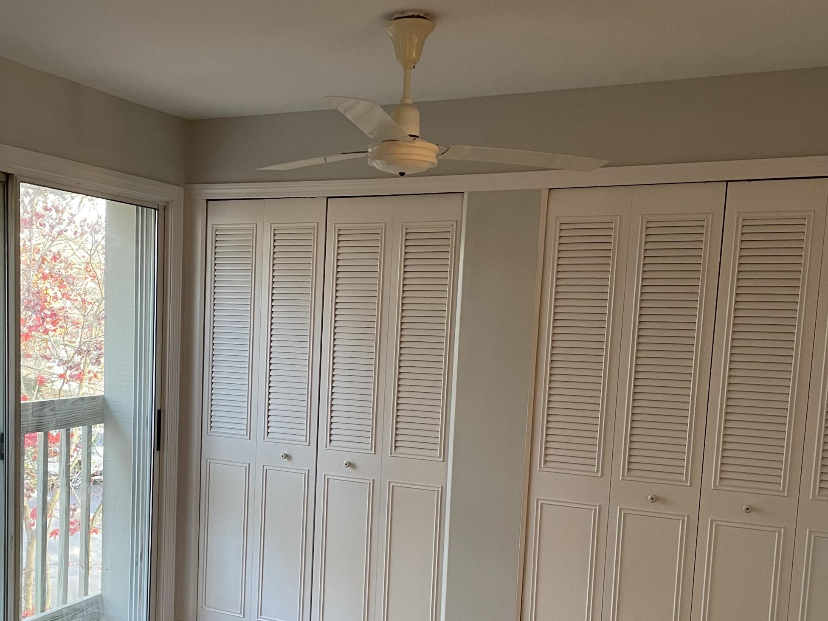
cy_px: 434
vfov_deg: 35.5
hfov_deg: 46.0
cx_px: 269
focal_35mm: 40
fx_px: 957
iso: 160
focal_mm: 4.2
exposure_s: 1/60
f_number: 1.6
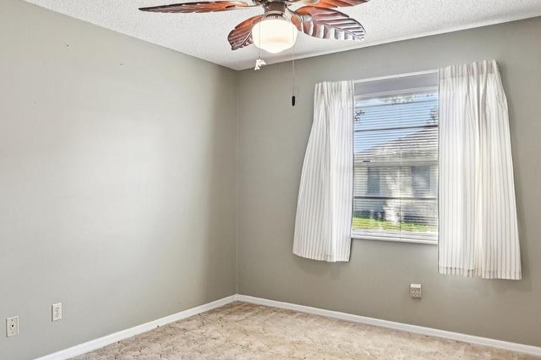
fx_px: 451
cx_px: 246
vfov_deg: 43.6
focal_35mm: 30
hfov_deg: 61.9
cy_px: 180
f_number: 8
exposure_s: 1/60
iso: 400
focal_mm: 14
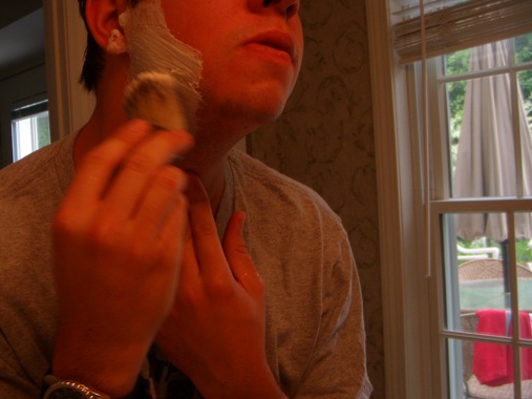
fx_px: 738
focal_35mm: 48
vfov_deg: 30.2
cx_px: 221
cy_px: 176
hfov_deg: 39.5
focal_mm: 6.4
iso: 64
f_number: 3.5
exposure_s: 1/67.6
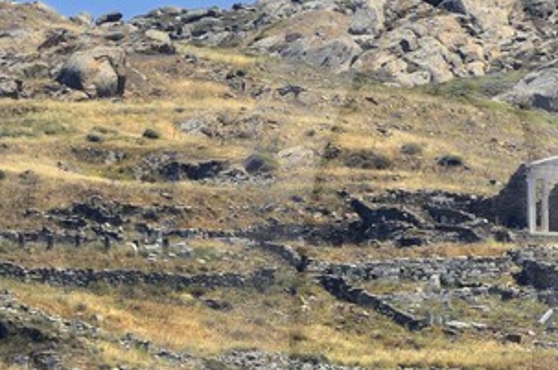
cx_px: 965
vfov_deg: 1.9
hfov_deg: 2.9
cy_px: 376
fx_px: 11034
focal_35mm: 713
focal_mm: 135
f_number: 11
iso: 200
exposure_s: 1/320
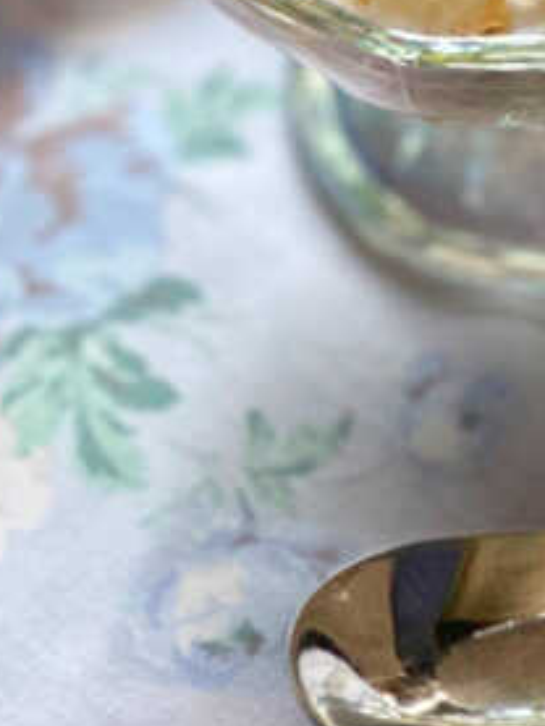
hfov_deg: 5.5
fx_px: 5664
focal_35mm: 270
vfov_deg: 7.2
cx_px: 621
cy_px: -380
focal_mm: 9
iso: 250
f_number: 2.8
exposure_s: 1/121
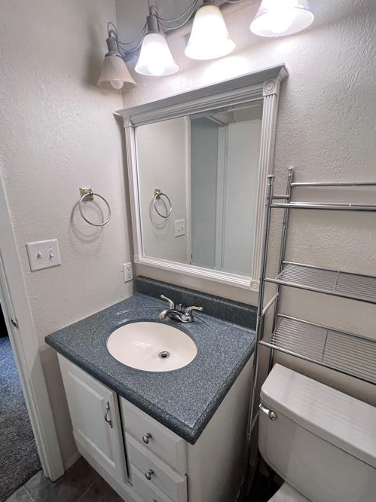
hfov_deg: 81.7
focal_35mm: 15
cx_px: 196
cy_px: 259
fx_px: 217
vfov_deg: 98.2
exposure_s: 1/60
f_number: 1.8
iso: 160
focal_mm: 1.57
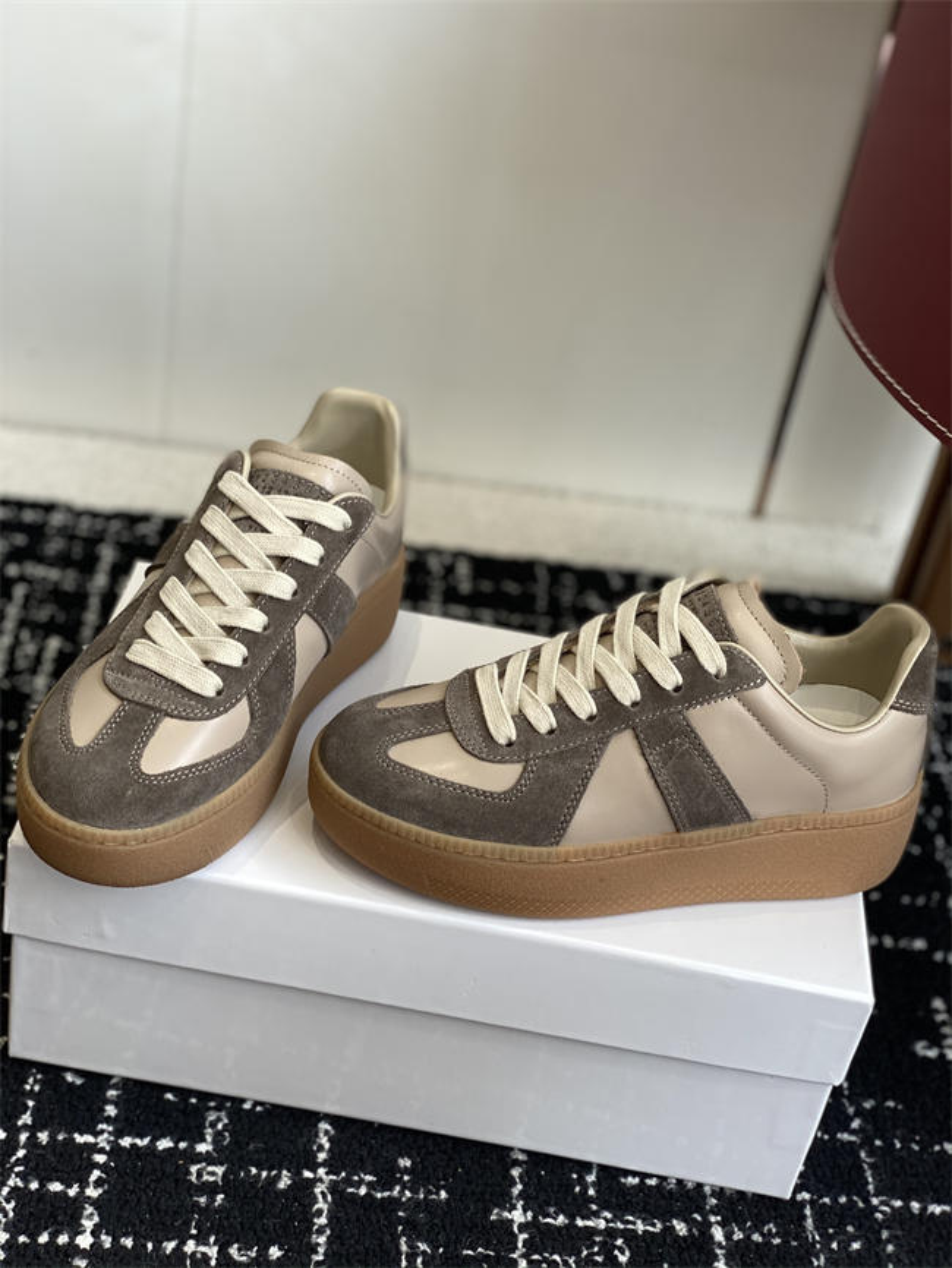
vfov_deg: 36.8
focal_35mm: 52
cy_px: 634
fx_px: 1906
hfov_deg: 28.0
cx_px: 476
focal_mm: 6
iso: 32
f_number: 2
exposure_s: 1/122
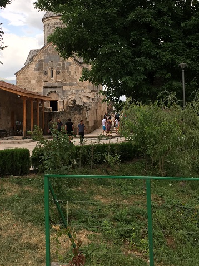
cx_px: 66
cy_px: 70
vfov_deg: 38.0
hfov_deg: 29.4
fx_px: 376
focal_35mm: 49
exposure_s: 1/396
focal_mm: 4.15
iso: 25
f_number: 2.2
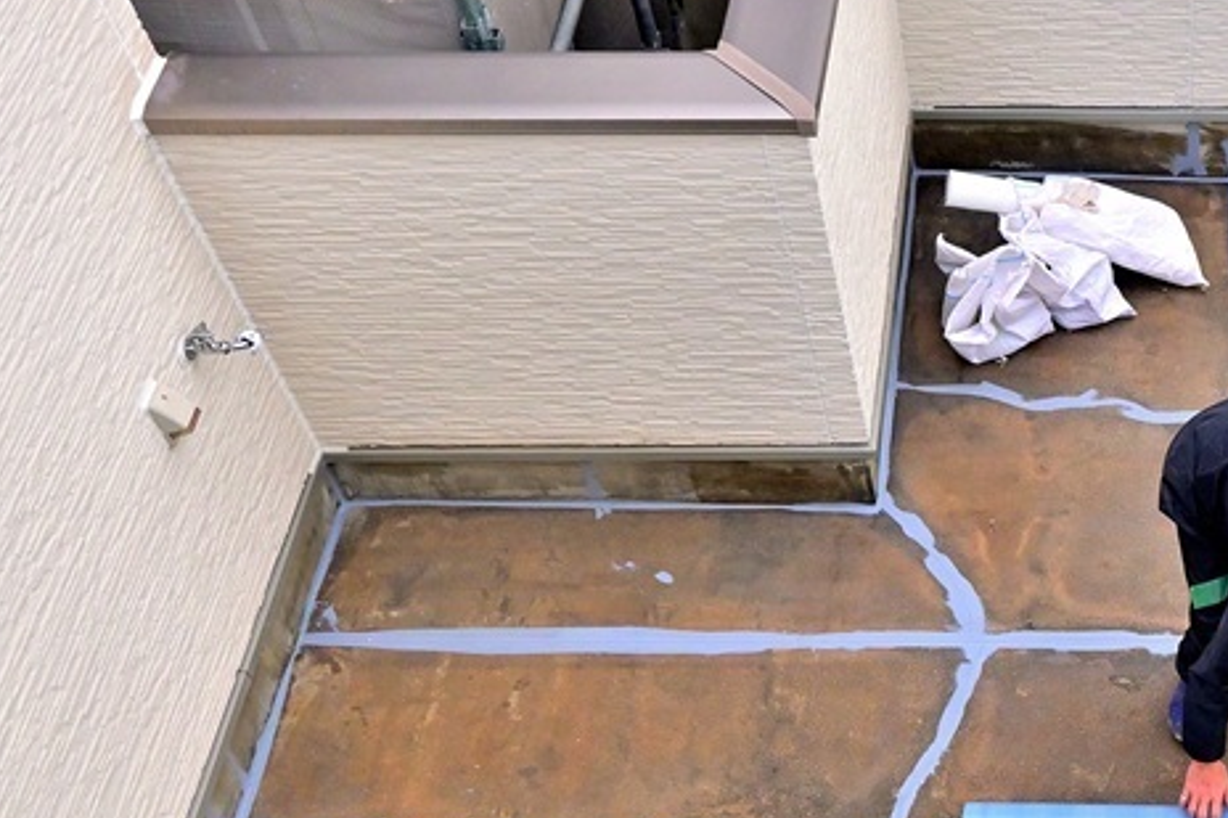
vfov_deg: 24.9
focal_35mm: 53
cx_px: 1228
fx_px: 1807
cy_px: 694
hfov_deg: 34.2
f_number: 11
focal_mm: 16
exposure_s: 1/500
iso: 640
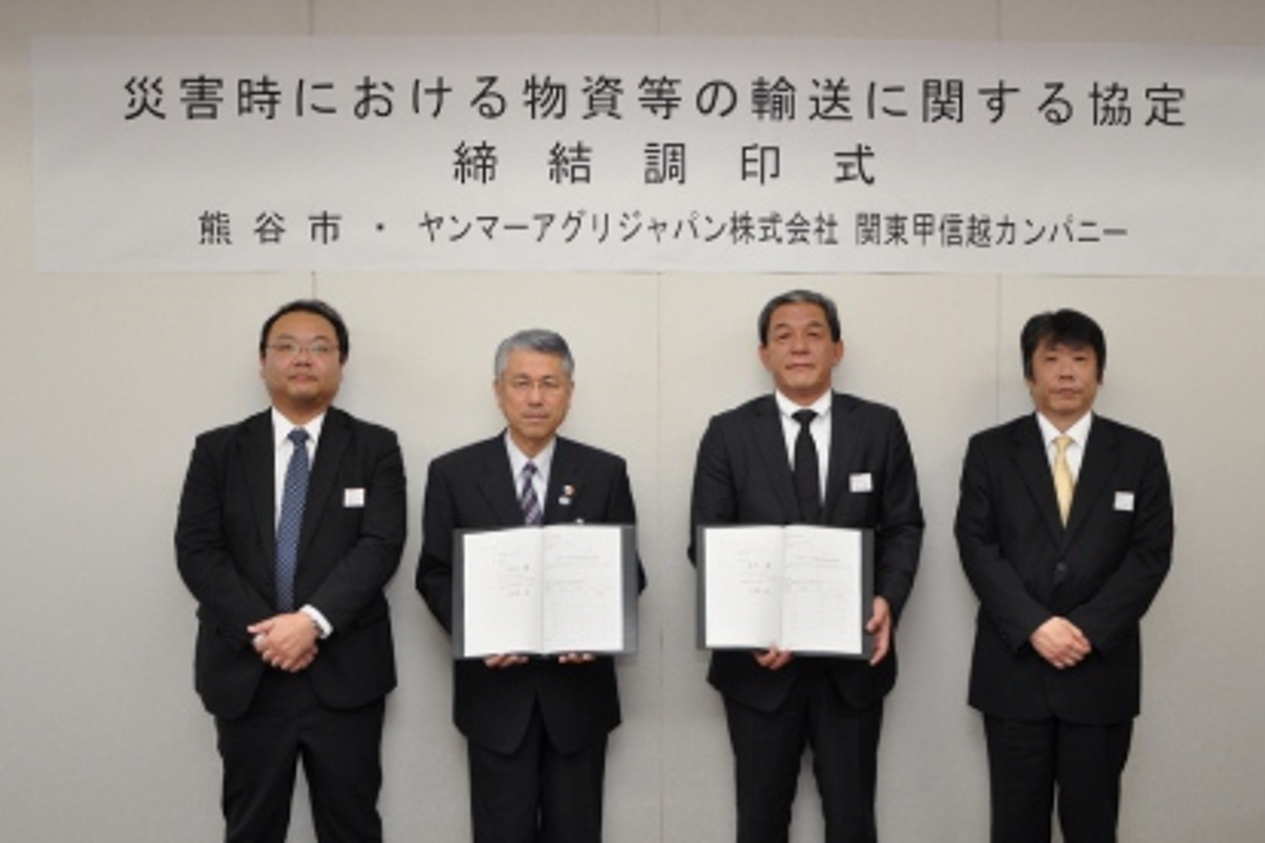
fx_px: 1285
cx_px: 674
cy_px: 412
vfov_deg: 36.3
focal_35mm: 37
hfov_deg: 52.4
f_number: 4.5
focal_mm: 21
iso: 250
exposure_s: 1/60
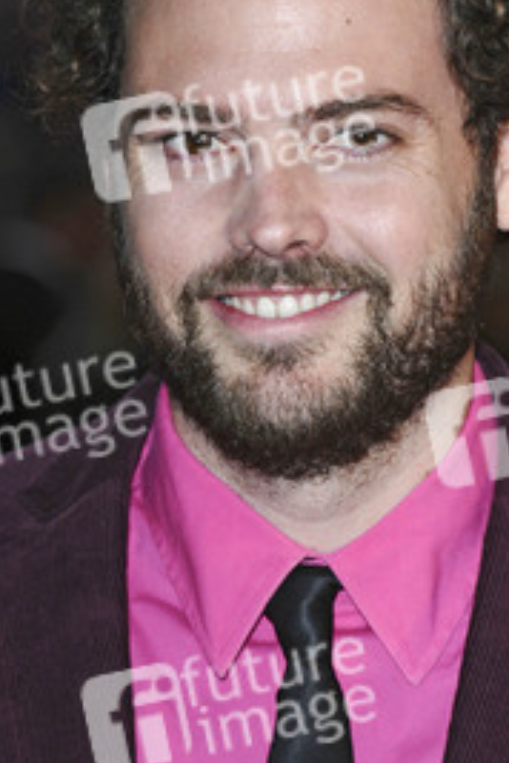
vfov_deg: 8.2
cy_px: 277
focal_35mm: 252
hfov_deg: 5.5
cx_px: 313
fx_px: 5344
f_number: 5
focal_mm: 112
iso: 320
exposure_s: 1/200
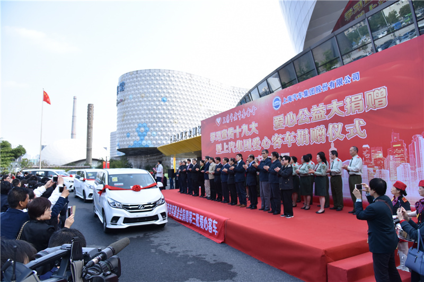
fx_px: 283
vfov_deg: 53.1
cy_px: 141
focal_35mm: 24
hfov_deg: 73.8
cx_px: 212
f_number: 5.6
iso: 450
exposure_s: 1/500
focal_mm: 24
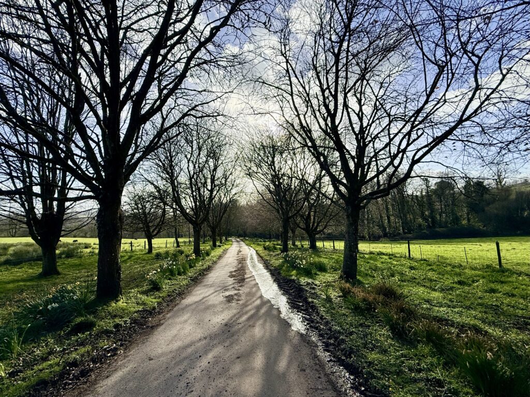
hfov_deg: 102.1
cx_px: 265
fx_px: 214
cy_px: 198
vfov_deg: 85.7
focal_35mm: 14
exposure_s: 1/2410
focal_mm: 2.22
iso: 64
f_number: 2.2
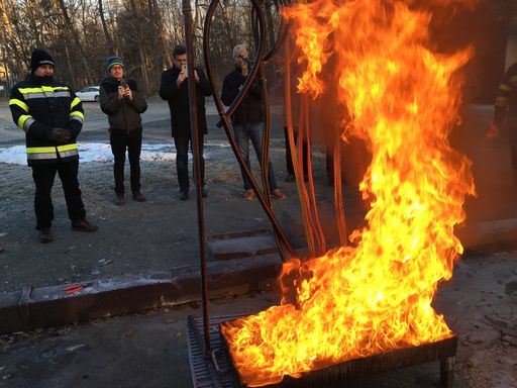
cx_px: 258
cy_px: 194
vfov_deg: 48.2
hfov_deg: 61.7
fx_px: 433
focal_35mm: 29
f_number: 2.2
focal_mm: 4.15
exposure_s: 1/318
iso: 25
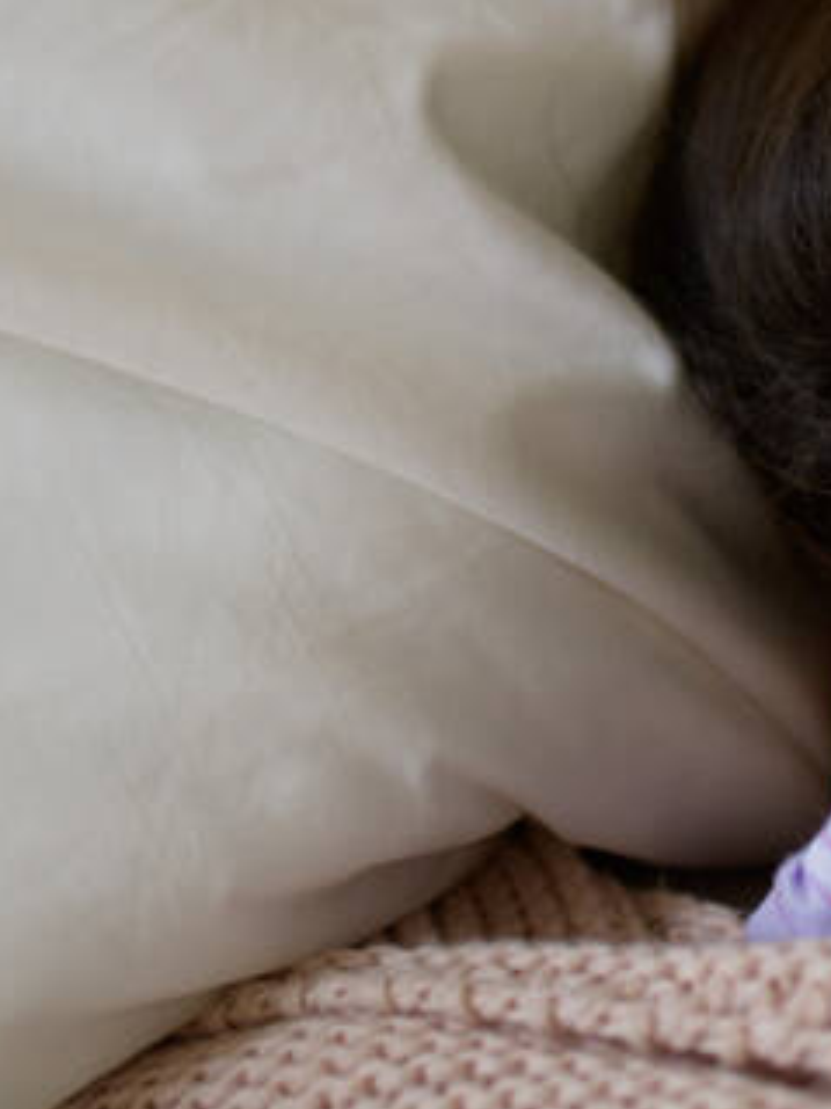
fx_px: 3459
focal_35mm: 108
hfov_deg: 12.9
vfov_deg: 18.0
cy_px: 127
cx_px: 1266
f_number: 1.4
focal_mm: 35
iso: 500
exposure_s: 1/200
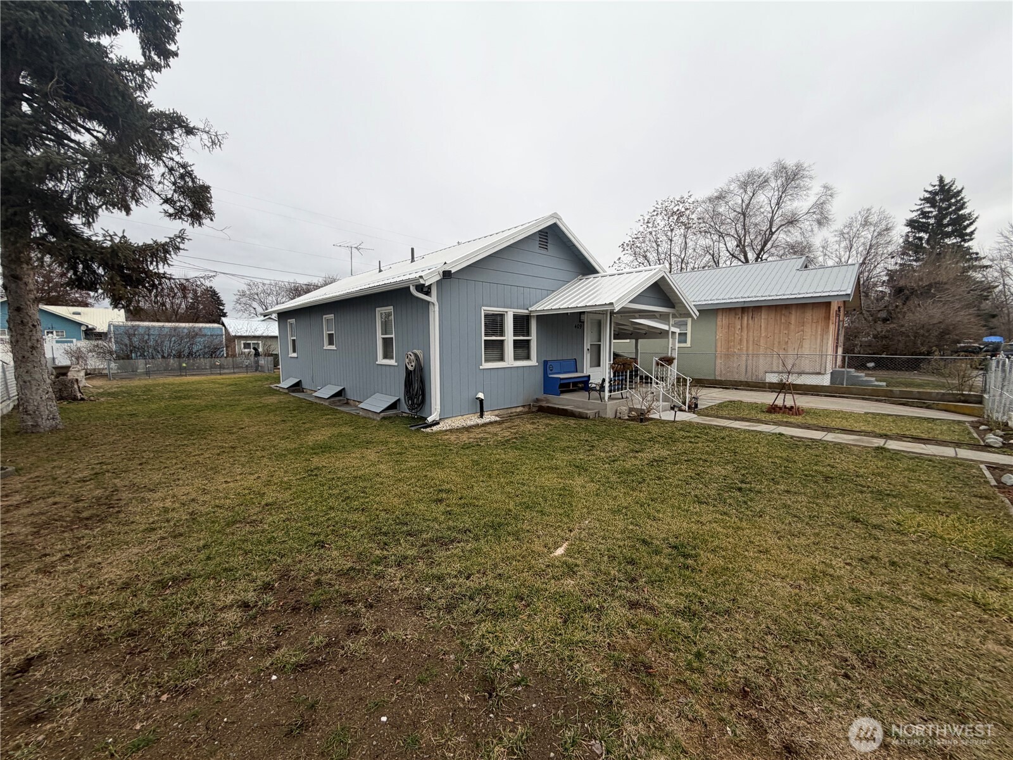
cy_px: 380
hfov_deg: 102.1
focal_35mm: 14
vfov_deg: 85.7
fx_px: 410
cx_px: 506
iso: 40
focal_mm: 2.22
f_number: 2.2
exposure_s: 1/196
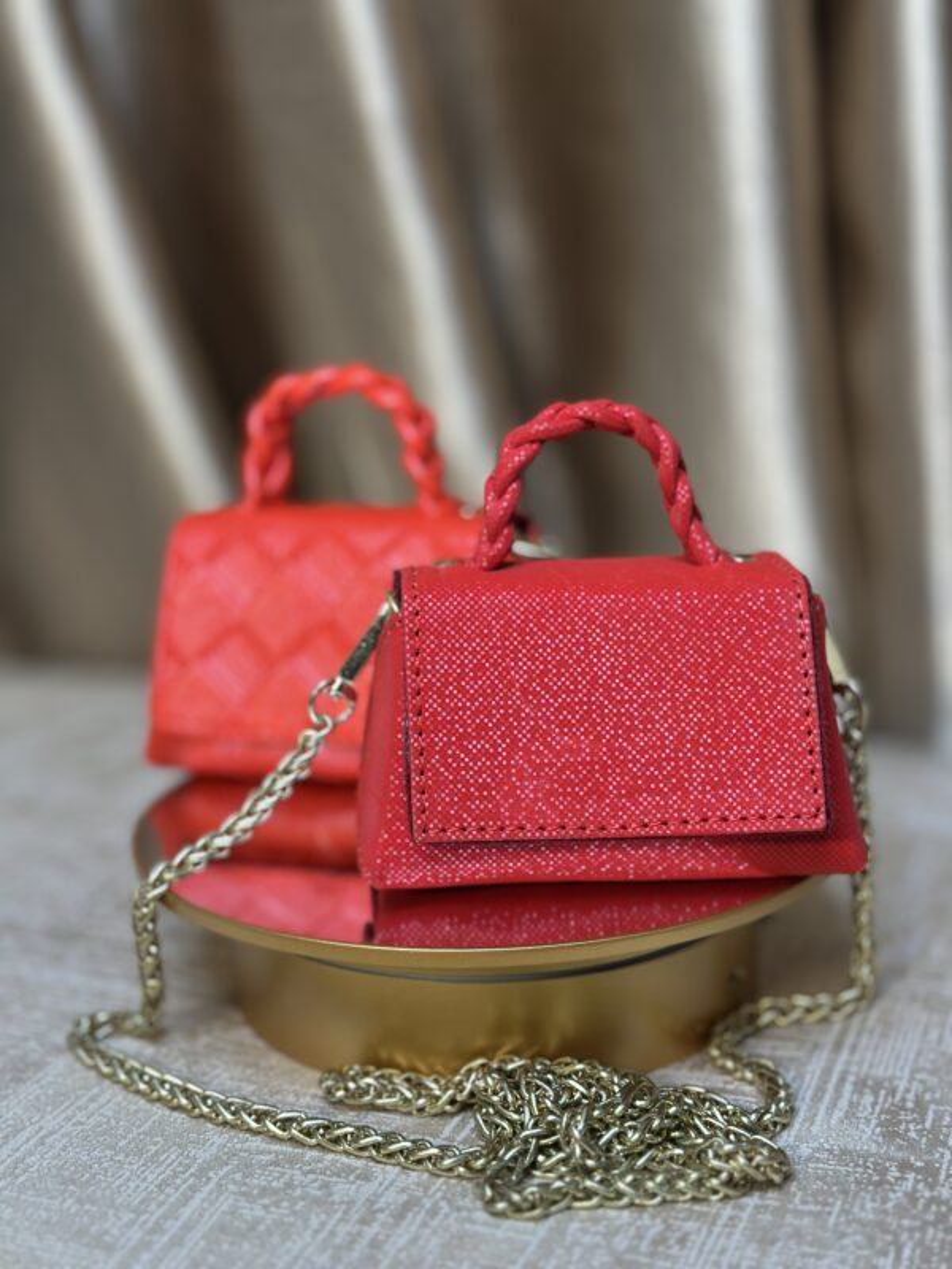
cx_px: 476
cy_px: 634
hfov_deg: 30.3
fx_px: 1760
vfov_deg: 39.7
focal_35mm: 48
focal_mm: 6.86
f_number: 1.78
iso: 100
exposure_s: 1/50
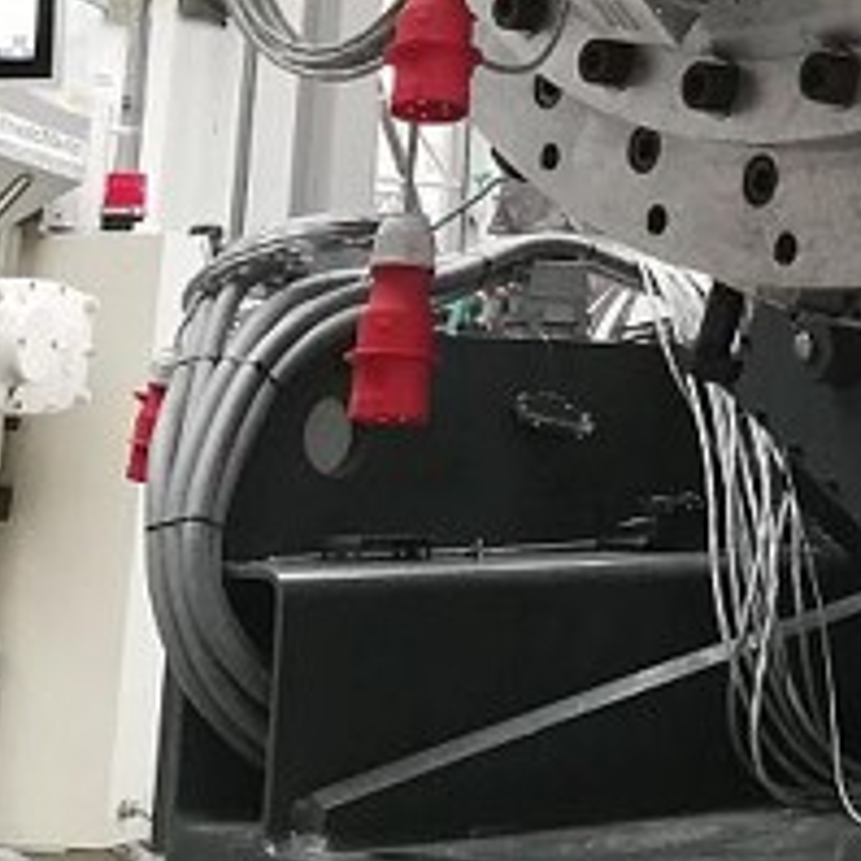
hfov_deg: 19.0
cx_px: 870
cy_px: -352
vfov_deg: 17.8
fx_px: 2505
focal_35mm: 89
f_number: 2.2
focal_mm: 3.81
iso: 320
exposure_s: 1/30
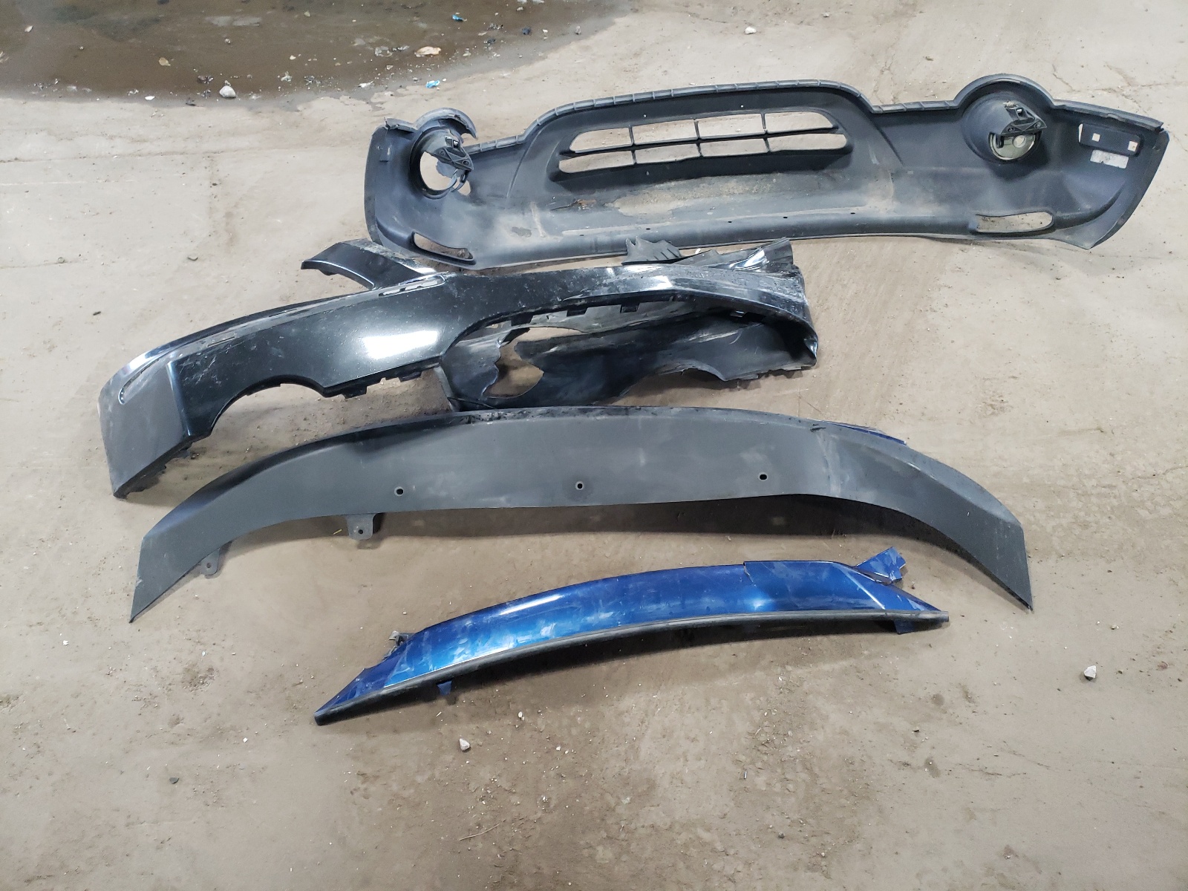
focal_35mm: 26
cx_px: 594
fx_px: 892
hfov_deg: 67.3
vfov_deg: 53.1
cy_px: 446
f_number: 1.5
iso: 261
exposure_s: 1/40
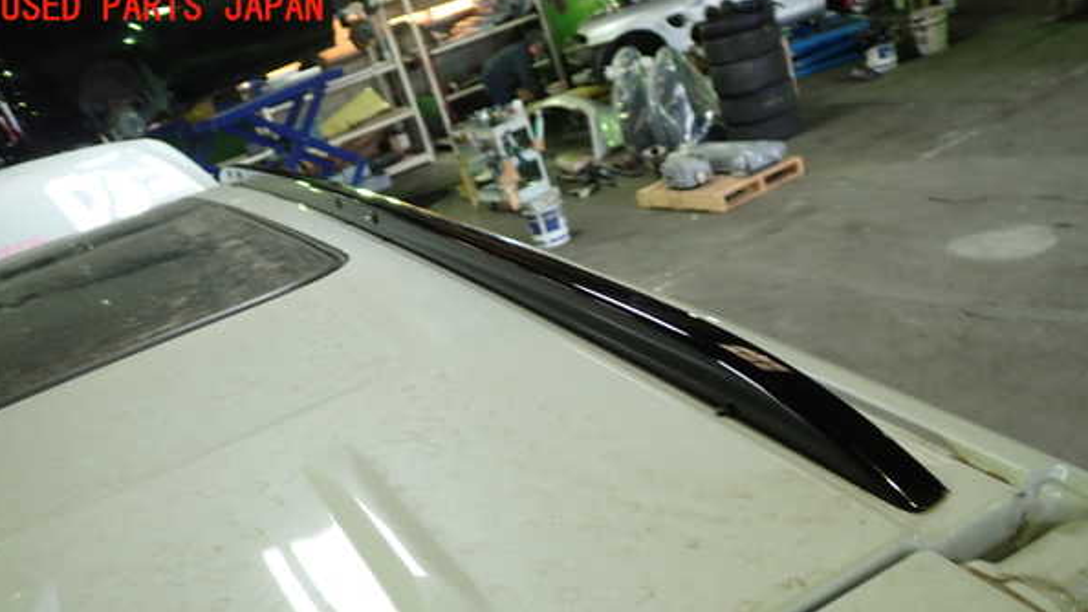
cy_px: 398
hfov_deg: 59.5
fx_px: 952
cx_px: 540
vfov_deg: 35.3
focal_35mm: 33
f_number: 2.3
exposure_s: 1/40
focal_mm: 5.4
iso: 200
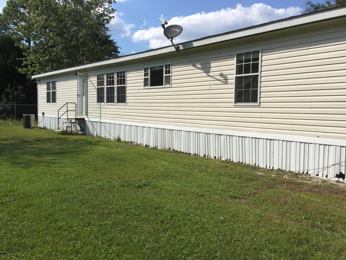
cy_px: 130
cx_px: 173
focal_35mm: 29
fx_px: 290
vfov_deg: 48.2
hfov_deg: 61.7
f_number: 2.2
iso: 32
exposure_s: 1/2475
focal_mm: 4.15
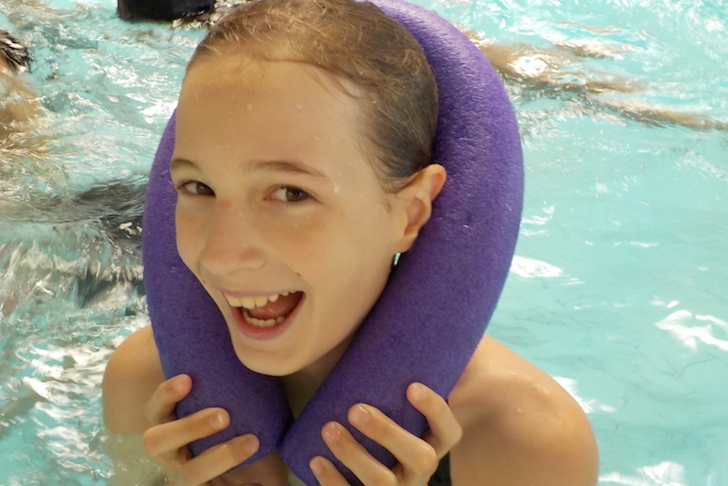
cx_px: 332
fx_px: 829
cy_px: 210
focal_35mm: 41
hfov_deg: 47.3
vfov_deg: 32.6
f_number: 3.3
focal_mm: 4.1
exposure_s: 1/40
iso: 125
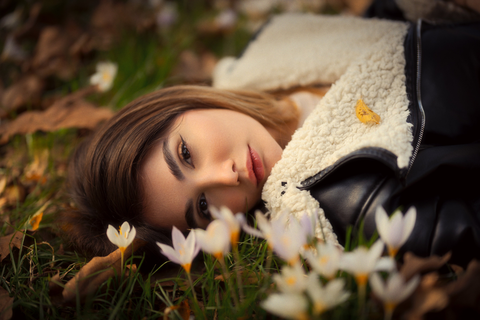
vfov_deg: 27.0
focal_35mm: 50
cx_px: 240
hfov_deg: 39.6
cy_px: 160
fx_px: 667
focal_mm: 50
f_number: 1.2
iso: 100
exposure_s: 1/1600
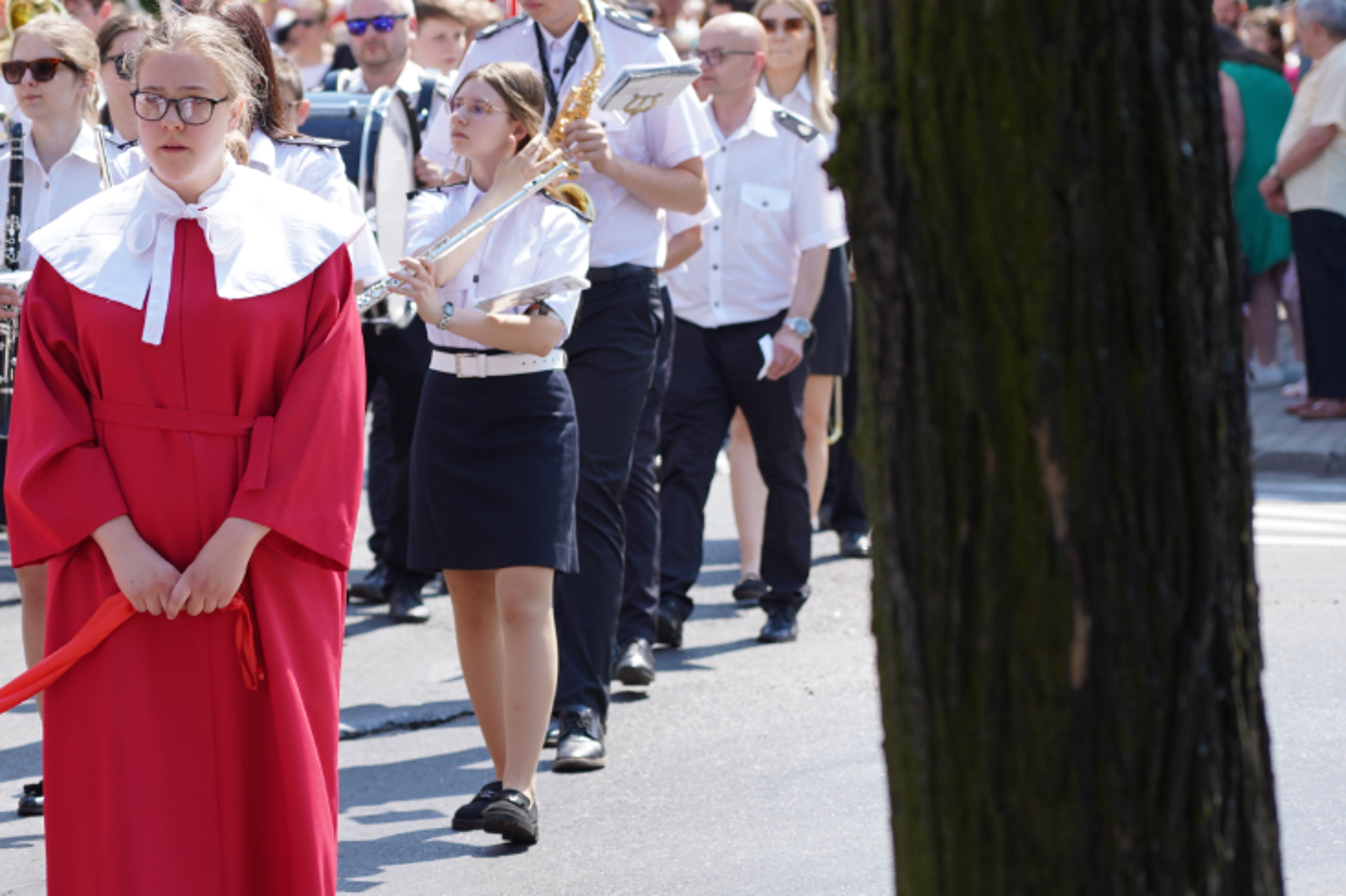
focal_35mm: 186
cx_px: 330
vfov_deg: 7.4
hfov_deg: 11.0
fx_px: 6952
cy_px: 505
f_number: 4
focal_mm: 105
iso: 100
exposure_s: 1/320
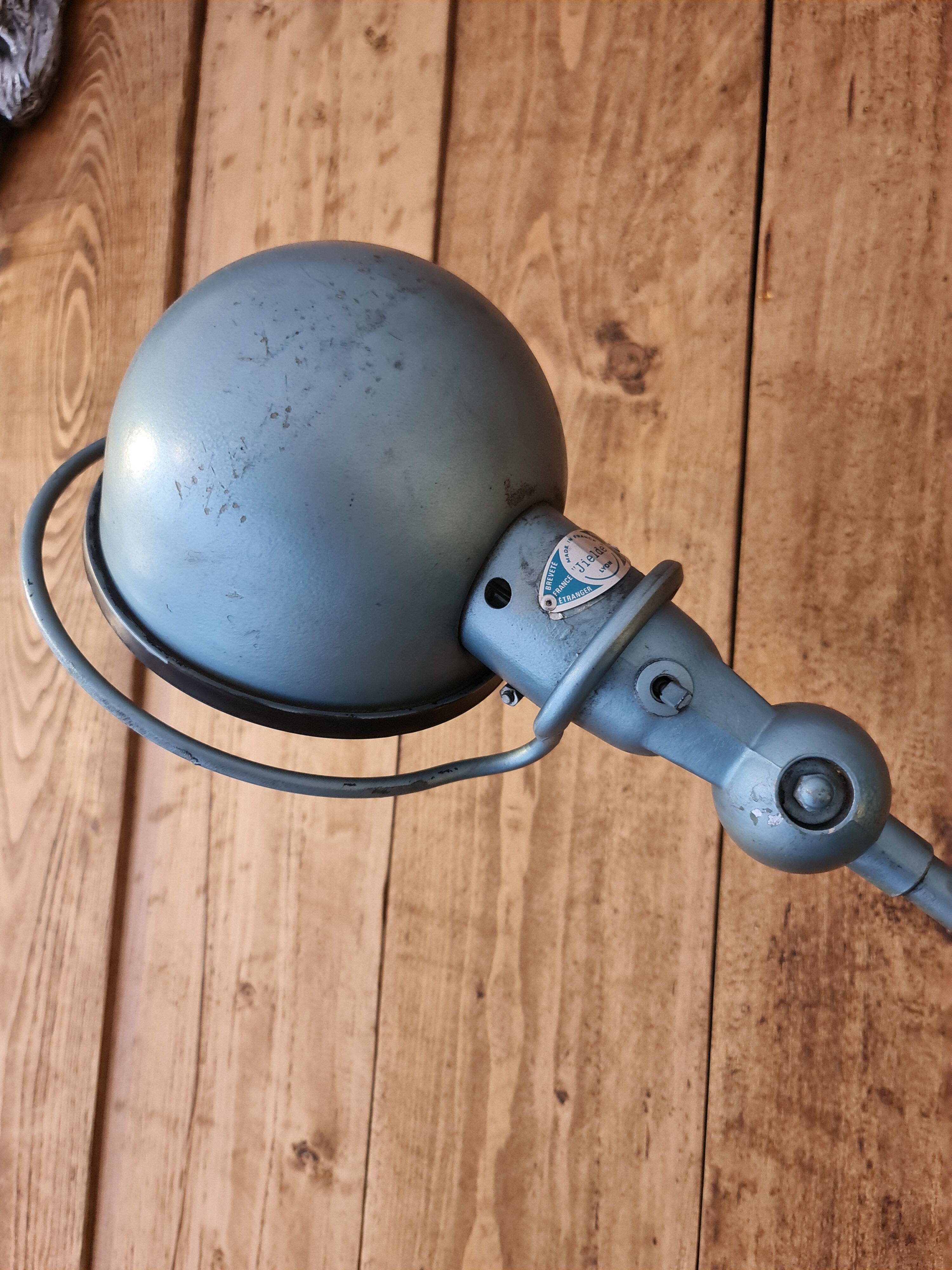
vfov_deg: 69.4
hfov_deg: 54.9
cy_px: 635
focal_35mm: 25
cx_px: 476
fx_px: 917
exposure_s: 1/50
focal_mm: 7
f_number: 1.8
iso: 400
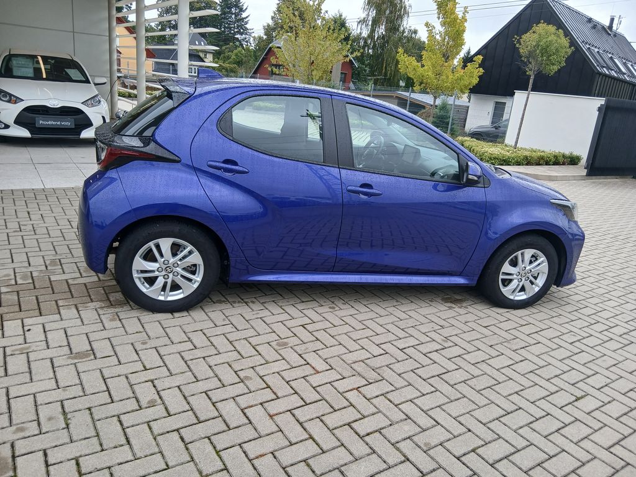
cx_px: 318
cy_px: 238
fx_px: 478
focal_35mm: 26
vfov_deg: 53.1
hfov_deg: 67.3
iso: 32
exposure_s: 1/50
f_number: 1.8
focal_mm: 3.98
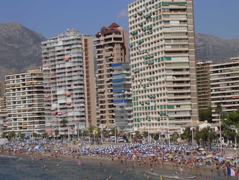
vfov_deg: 12.9
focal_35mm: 115
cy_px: 90
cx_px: 120
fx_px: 794
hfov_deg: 17.1
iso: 100
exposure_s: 1/775
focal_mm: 17.4
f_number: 4.9
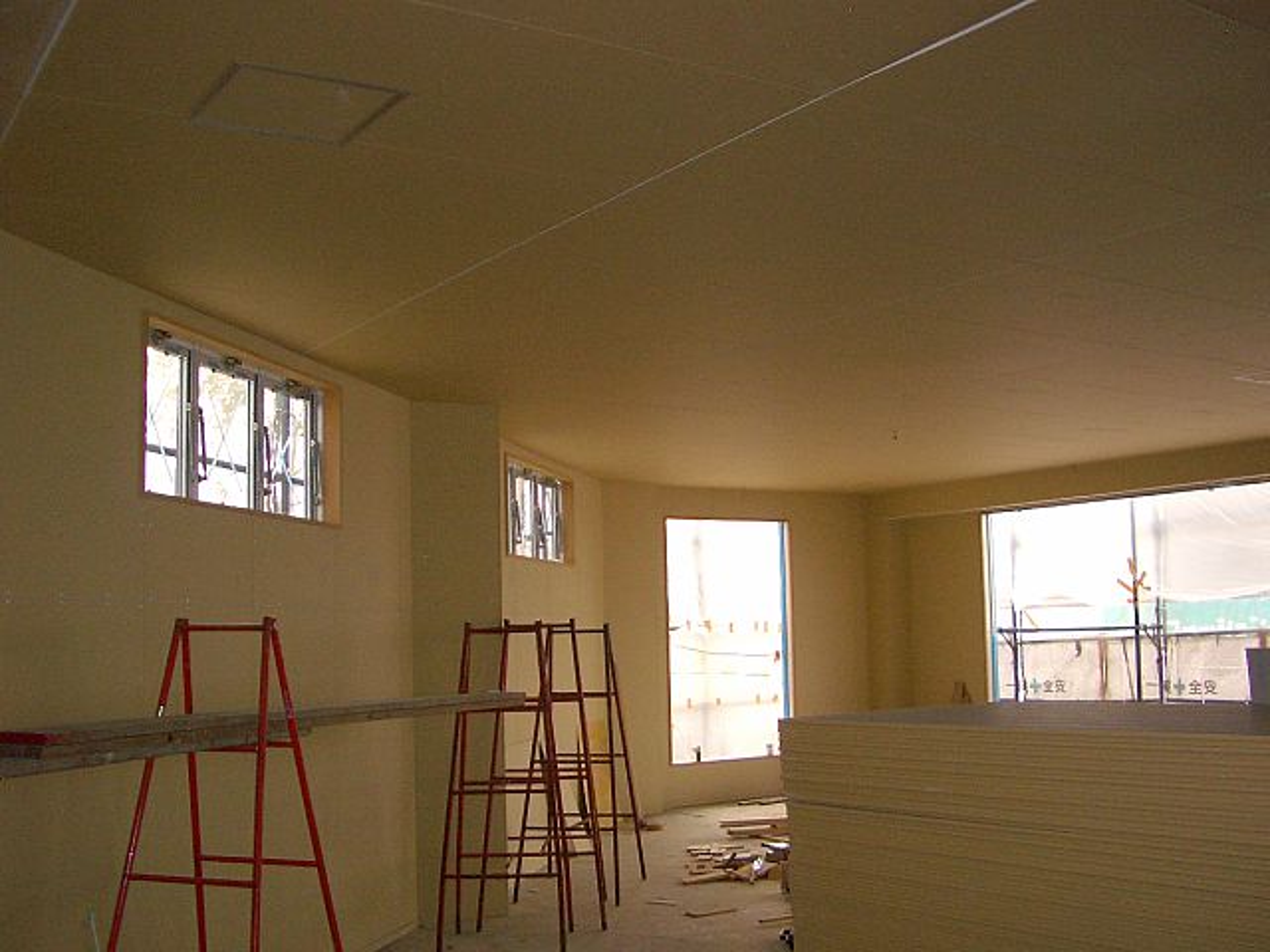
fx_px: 1284
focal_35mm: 35
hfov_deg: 52.6
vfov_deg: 40.7
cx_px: 635
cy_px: 476
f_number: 2.6
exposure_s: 1/60
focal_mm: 5.8
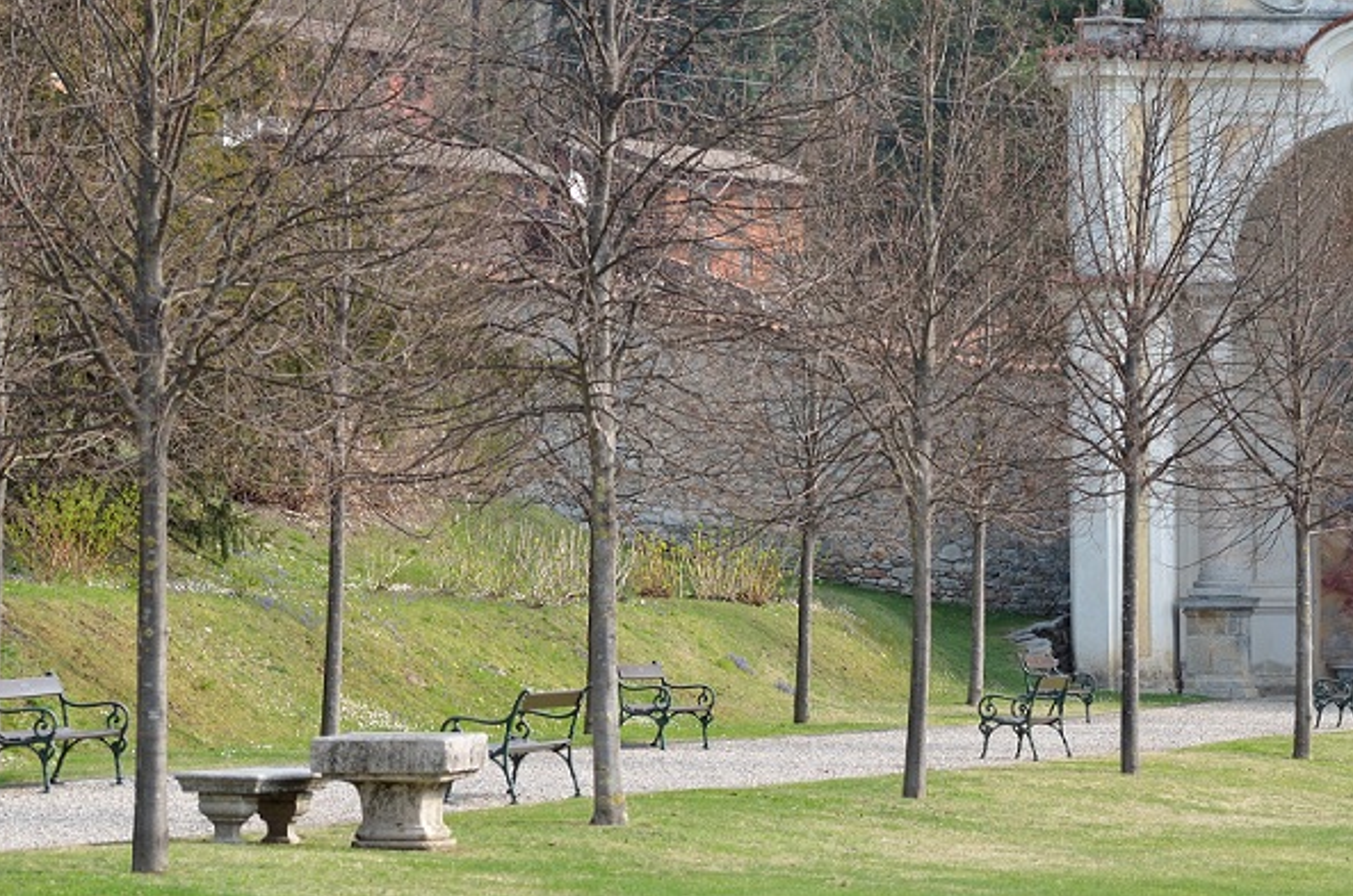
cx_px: 808
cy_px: 173
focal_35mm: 170
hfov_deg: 12.1
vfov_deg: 8.0
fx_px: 6377
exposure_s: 1/320
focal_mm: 70
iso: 100
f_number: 4
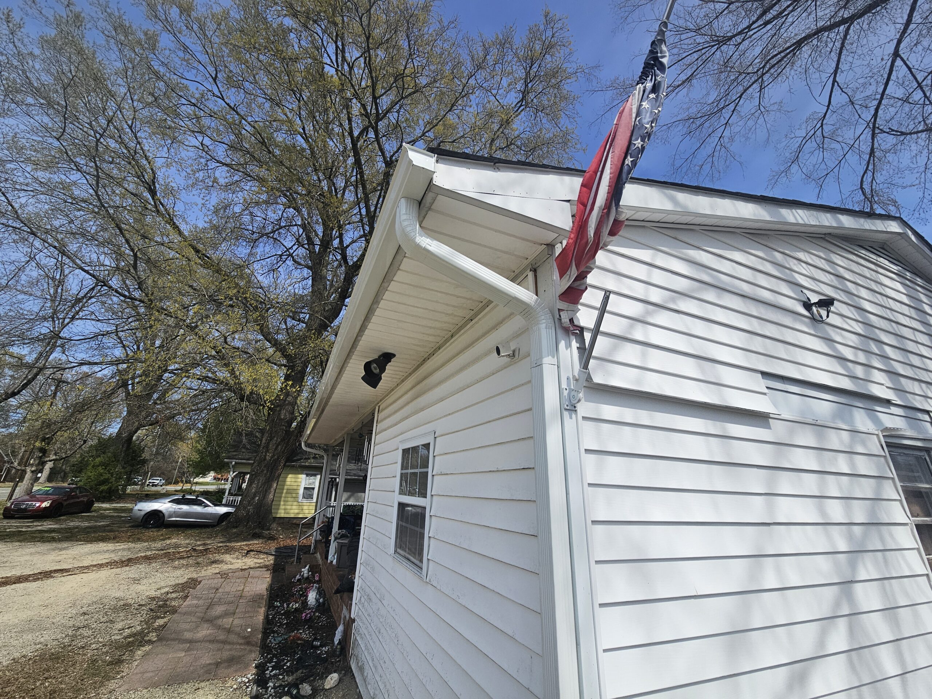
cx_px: 466
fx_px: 350
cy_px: 350
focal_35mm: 13
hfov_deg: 106.2
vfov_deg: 89.9
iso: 50
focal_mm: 2.2
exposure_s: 1/3850
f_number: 2.2
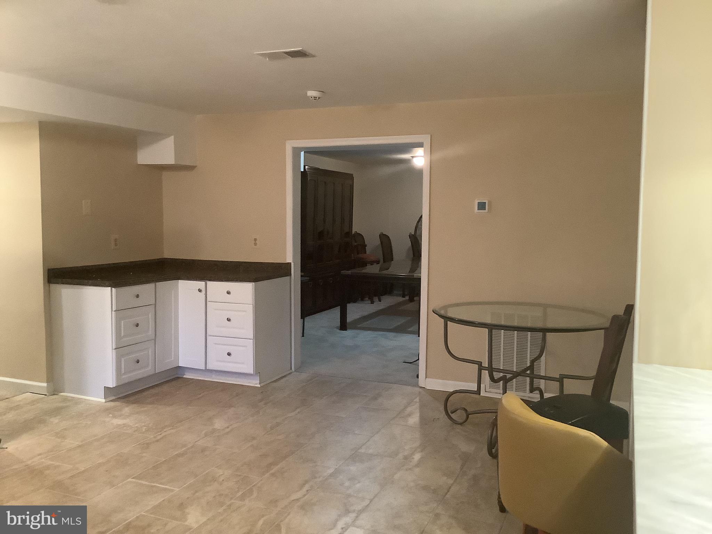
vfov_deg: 45.4
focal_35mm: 31
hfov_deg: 58.4
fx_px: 638
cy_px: 267
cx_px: 356
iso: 320
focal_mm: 3.3
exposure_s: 1/30
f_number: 2.4
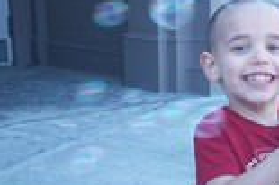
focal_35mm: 94
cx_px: 214
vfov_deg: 14.5
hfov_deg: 21.5
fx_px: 728
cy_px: 142
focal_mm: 6.3
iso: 80
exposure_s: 1/50
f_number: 4.5
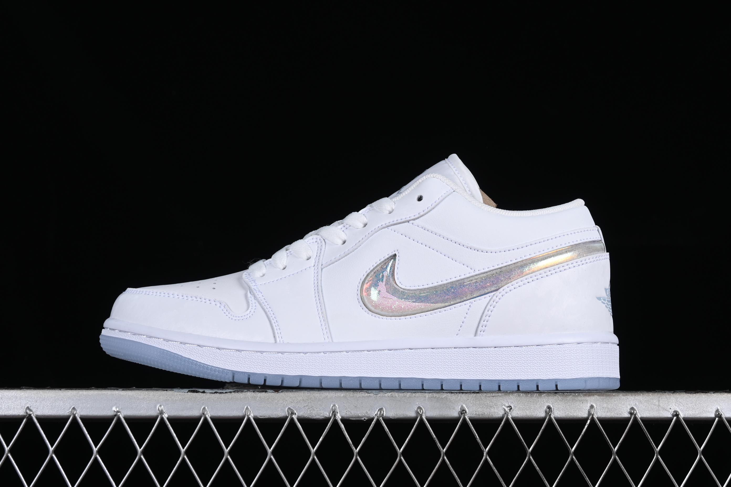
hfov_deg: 27.0
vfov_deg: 18.2
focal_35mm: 75
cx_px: 366
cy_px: 244
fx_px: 1523
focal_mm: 50
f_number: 9
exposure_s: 1/80
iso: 160
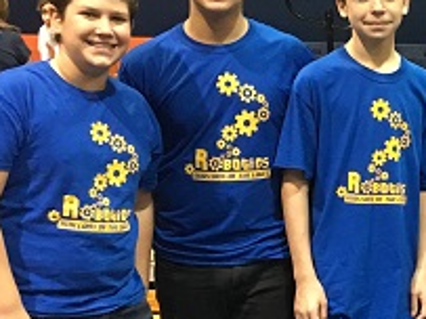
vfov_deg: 14.7
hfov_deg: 18.0
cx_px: 592
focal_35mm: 100
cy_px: 247
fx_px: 1230
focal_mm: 4.15
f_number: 2.2
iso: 200
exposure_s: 1/20
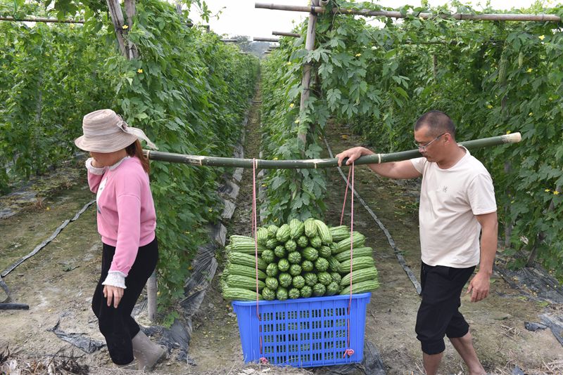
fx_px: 688
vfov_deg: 30.5
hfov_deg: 44.5
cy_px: 188
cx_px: 282
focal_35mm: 44
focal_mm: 44
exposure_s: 1/250
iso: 320
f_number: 8
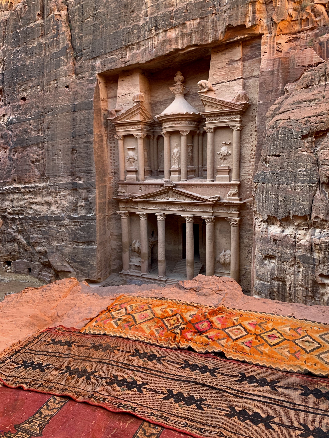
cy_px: 219
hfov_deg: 53.1
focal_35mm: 26
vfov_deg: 67.3
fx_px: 329
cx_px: 164
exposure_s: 1/121
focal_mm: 4.25
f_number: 1.8
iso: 50
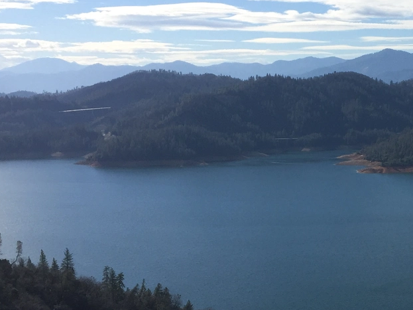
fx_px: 799
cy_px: 246
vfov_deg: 21.7
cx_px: 436
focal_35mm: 67
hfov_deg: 27.0
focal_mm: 4.15
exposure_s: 1/2825
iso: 32
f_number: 2.2
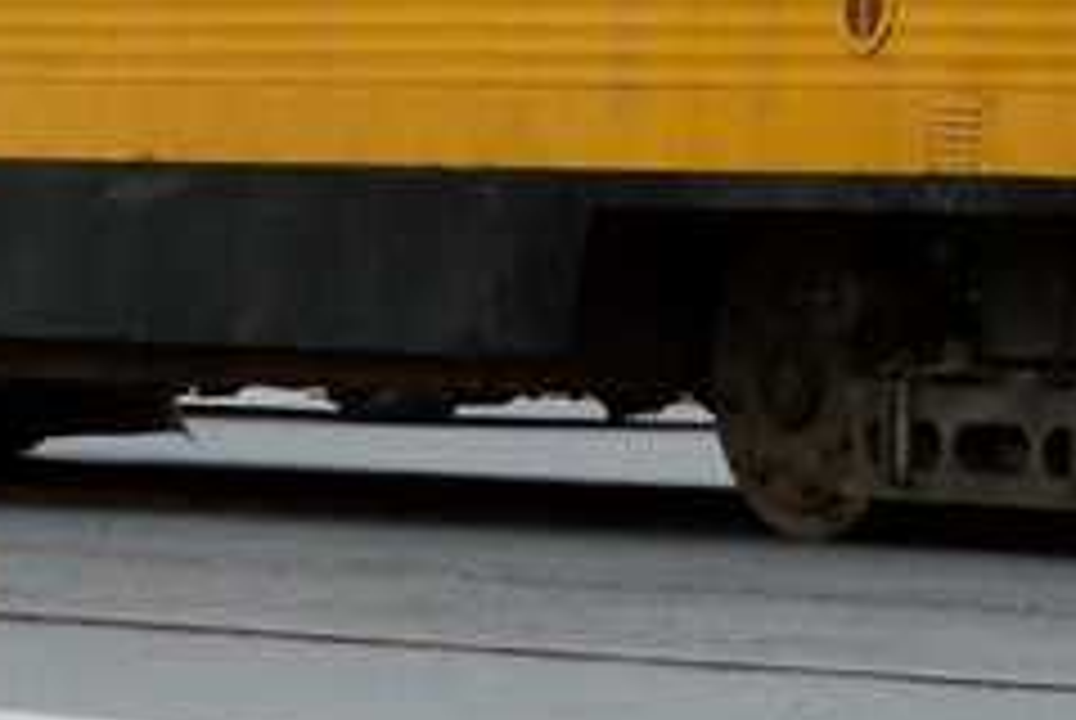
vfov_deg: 3.5
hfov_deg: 5.3
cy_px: -666
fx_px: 11701
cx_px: 693
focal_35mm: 391
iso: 400
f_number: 5
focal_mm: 52
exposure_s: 1/1250
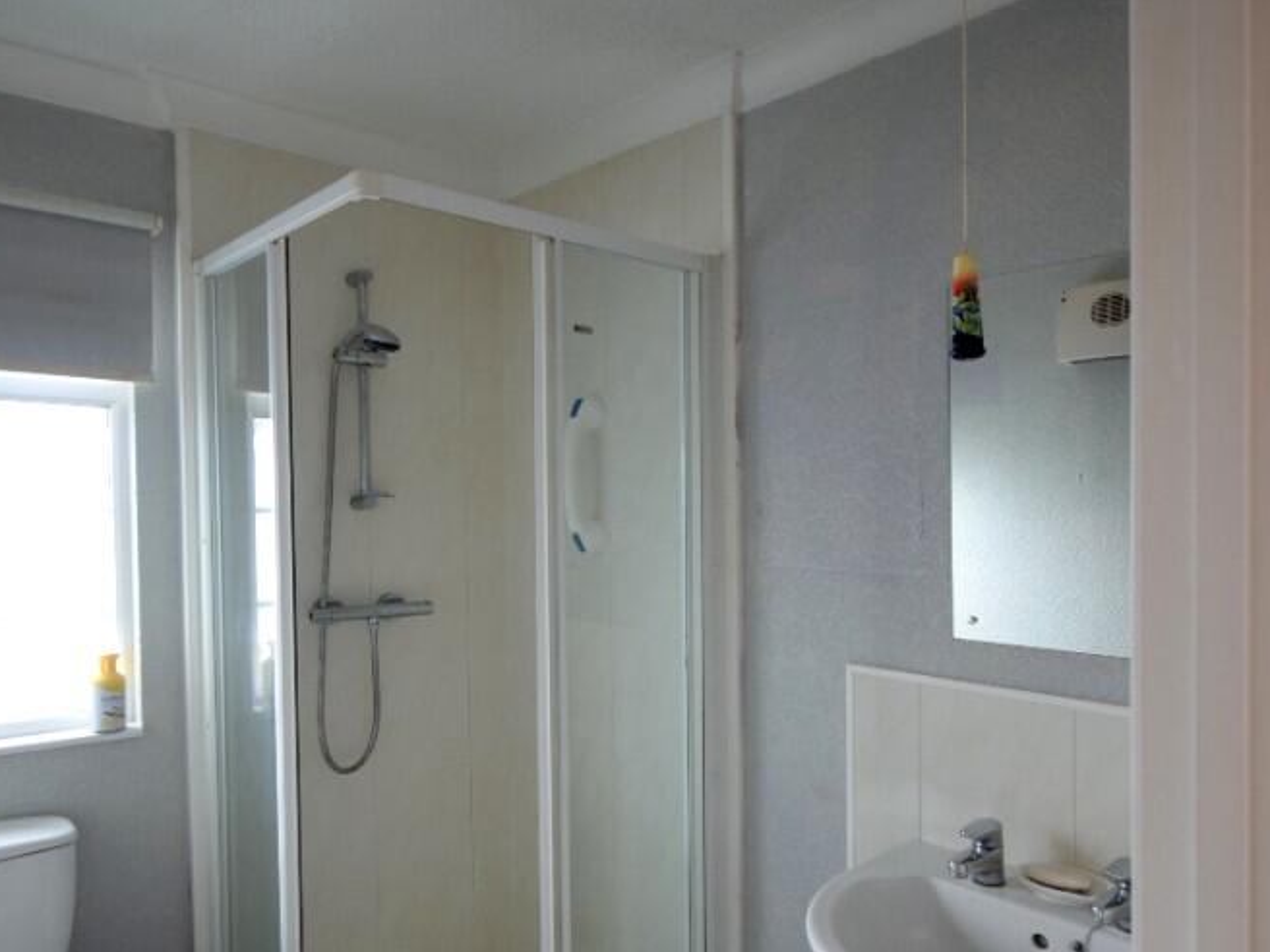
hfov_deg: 69.9
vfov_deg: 53.6
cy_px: 675
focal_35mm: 25
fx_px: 908
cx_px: 638
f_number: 4.2
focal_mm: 11
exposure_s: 1/60
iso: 1000
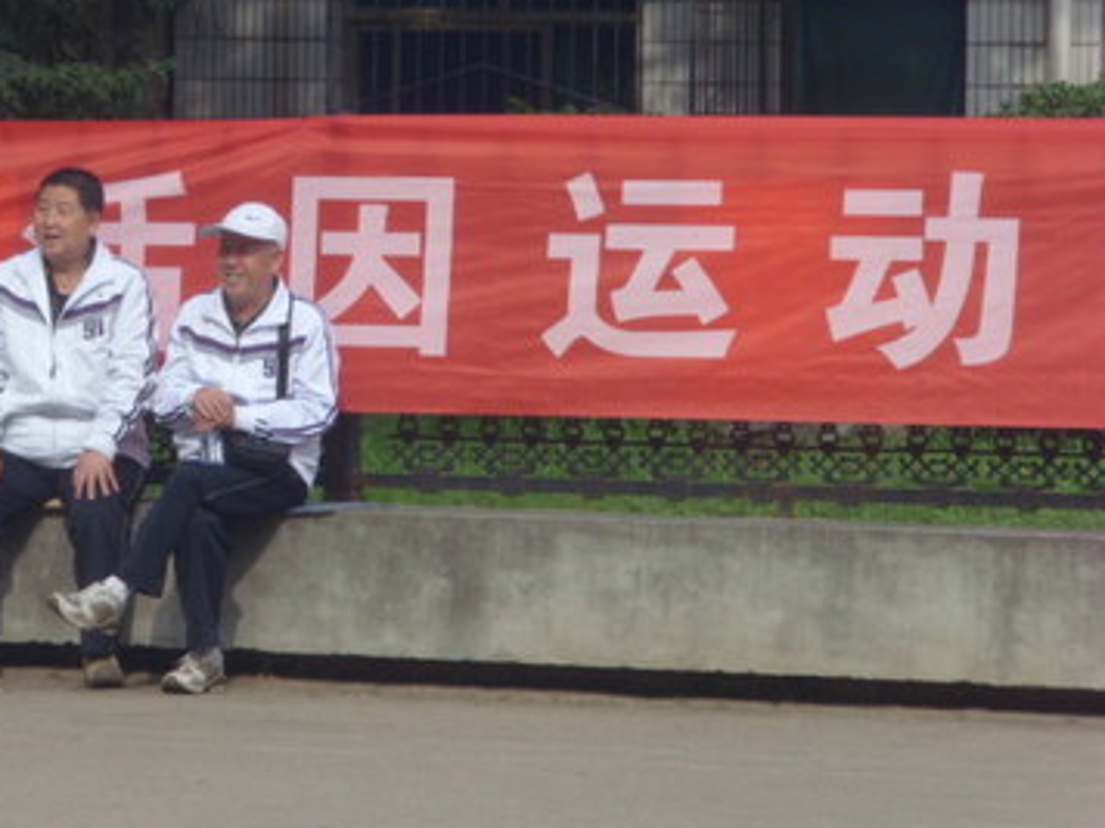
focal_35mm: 283
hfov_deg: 7.0
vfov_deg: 5.2
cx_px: 47
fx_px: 9034
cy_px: 122
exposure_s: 1/350
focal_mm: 24
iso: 80
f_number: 4.8
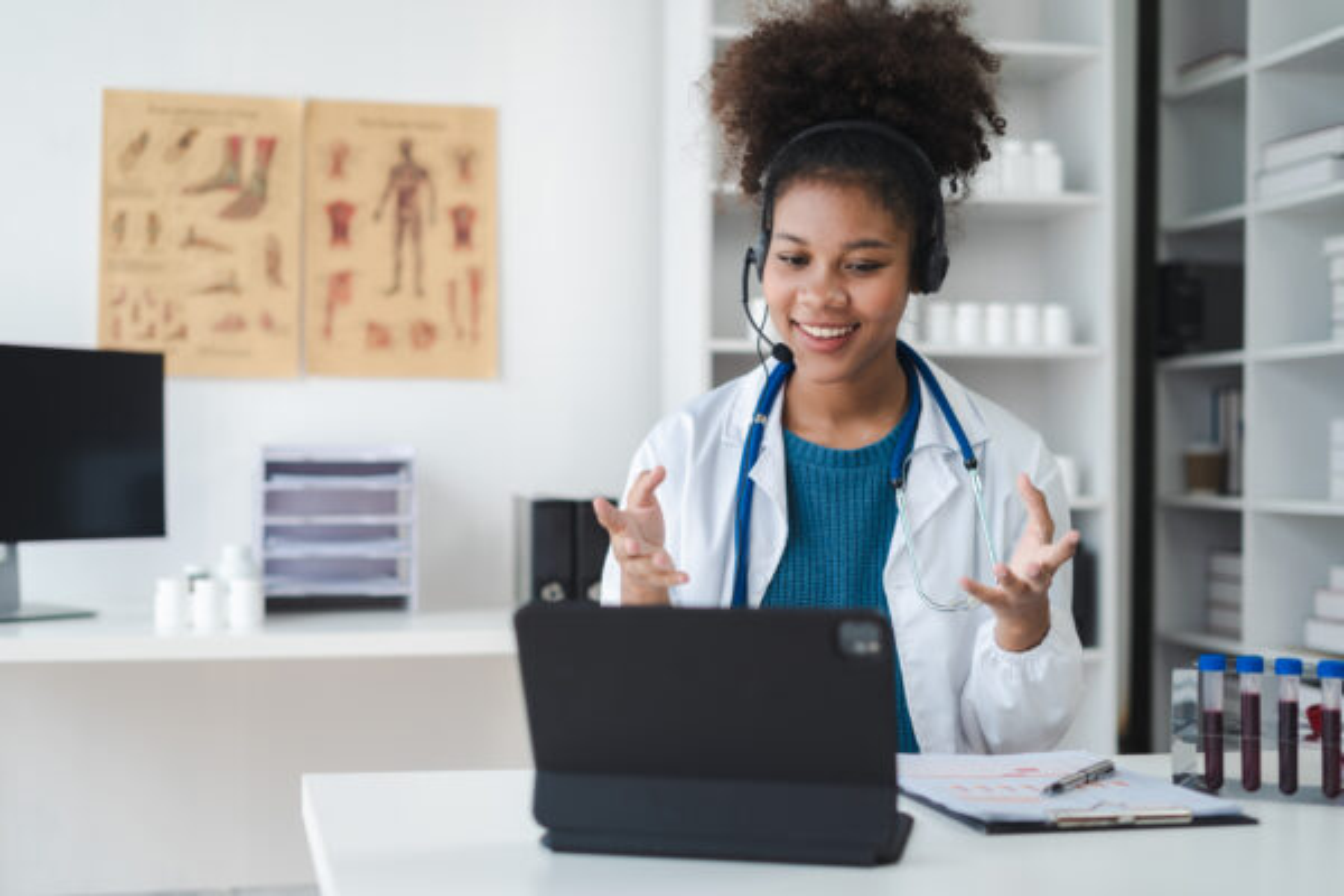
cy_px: 448
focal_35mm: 50
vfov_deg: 27.0
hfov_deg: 39.6
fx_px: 1867
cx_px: 672
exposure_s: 1/400
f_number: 2.2
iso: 160
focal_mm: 50
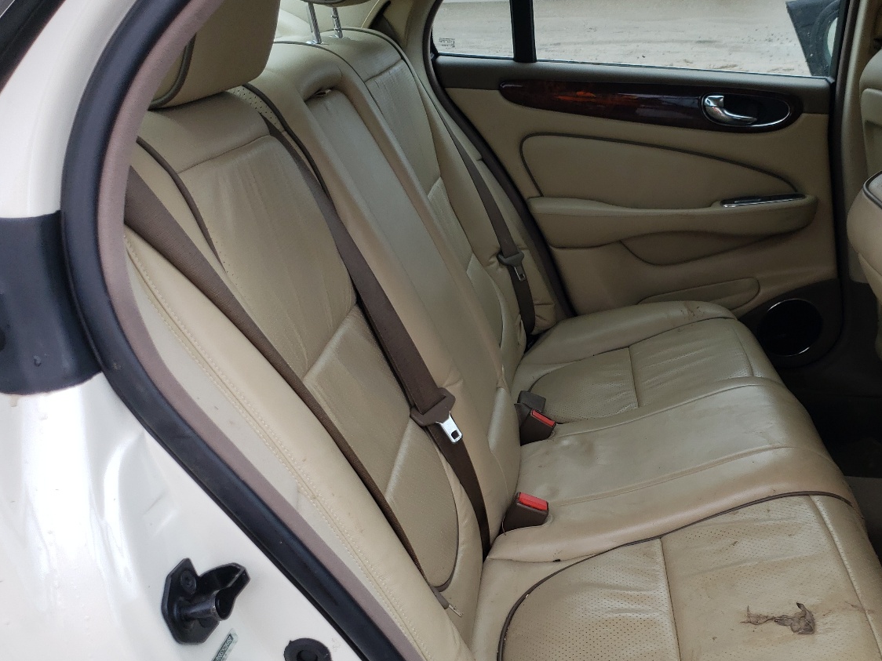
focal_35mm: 37
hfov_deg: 49.6
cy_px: 408
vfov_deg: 38.5
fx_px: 943
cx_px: 559
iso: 50
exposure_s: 1/400
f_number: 1.5
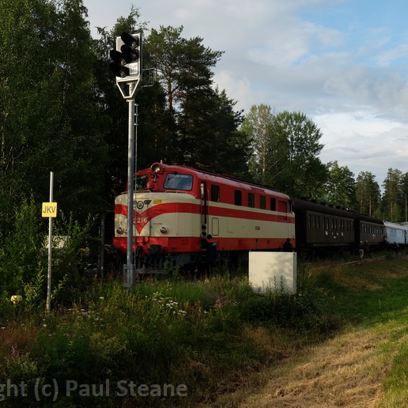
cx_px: 233
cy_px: 201
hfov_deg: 36.0
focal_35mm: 47
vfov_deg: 36.1
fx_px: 627
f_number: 5.6
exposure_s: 1/300
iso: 200
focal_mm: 24.3
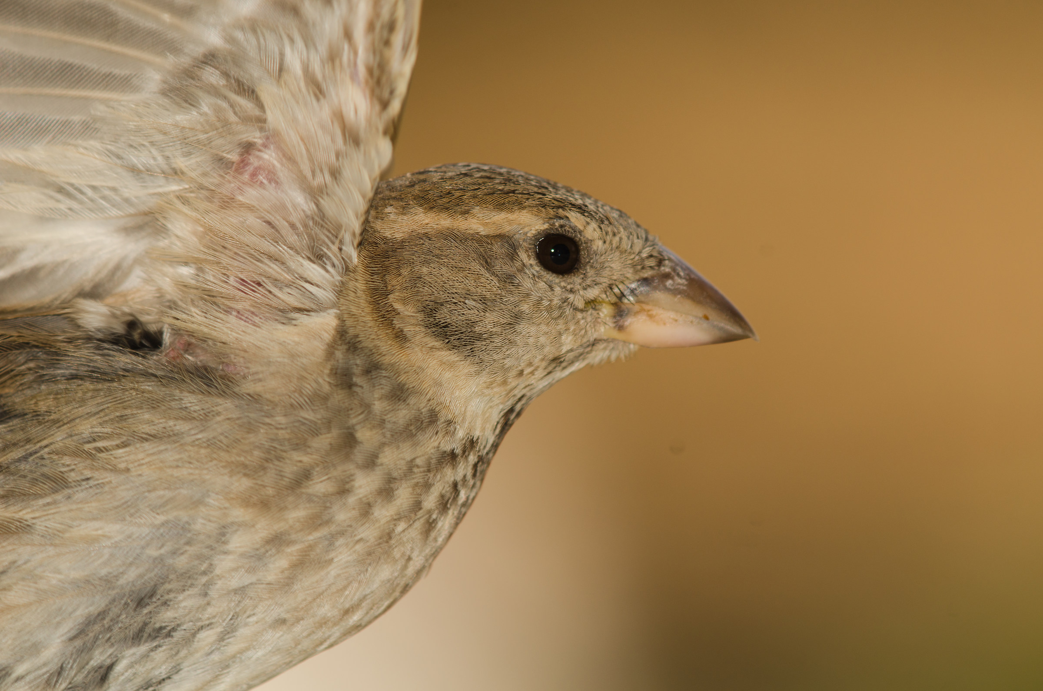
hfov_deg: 3.8
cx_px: 522
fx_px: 15614
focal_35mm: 540
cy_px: 346
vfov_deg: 2.5
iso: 160
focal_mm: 360
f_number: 7.1
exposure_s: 1/250
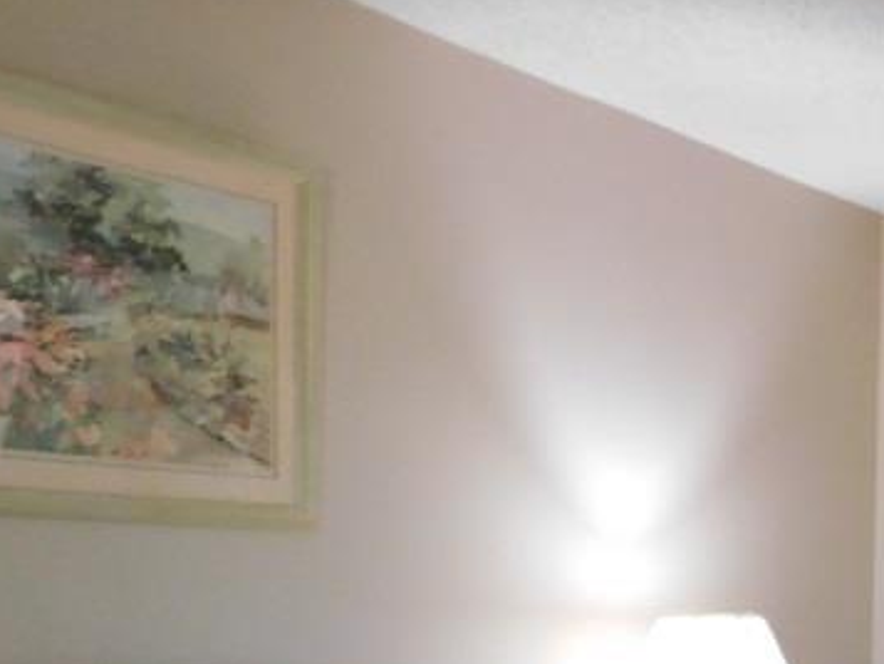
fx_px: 1686
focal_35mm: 66
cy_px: 857
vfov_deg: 20.4
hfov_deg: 25.2
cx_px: 1161
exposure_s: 1/15
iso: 400
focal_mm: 4
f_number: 3
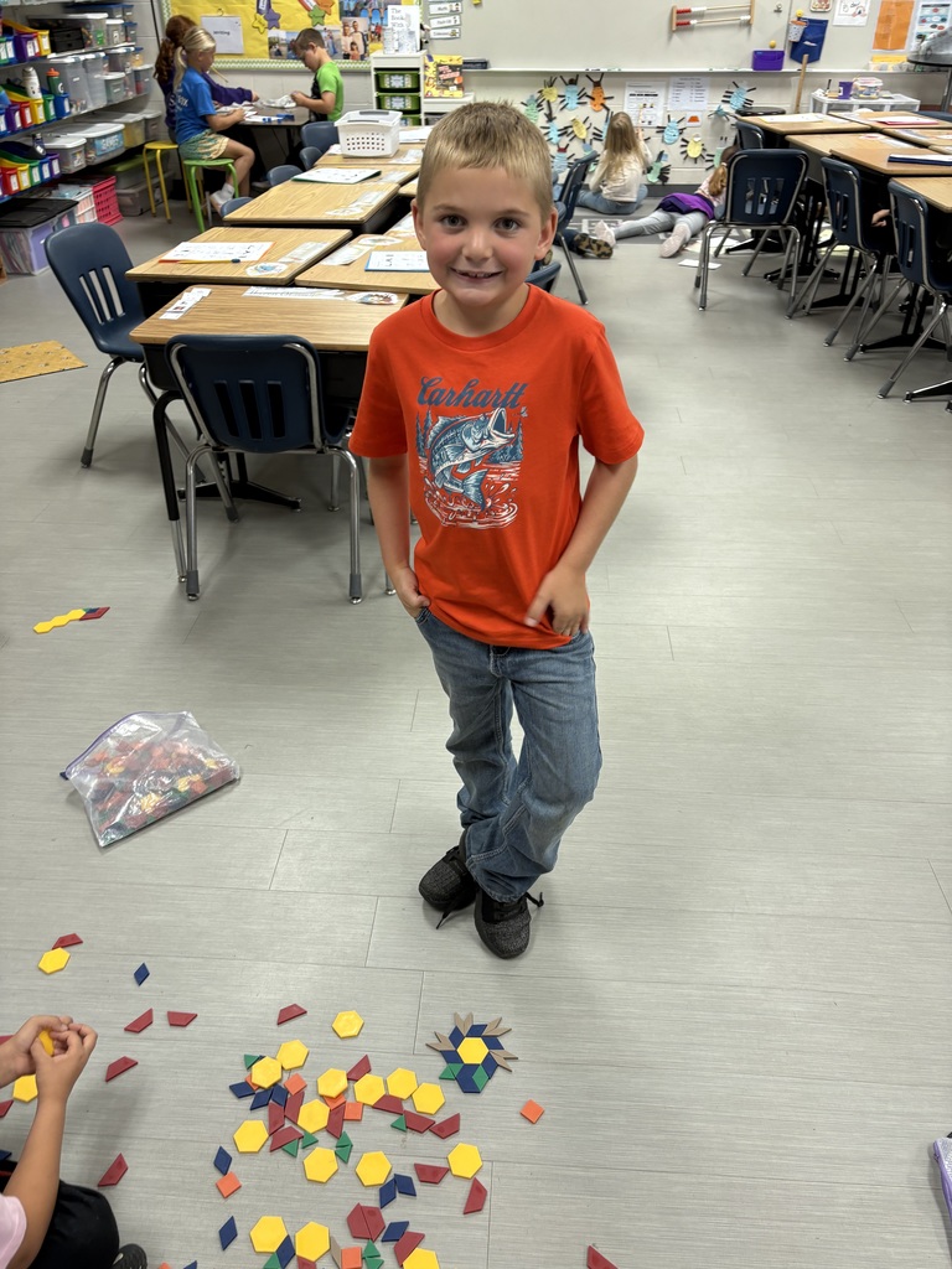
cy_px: 634
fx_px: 953
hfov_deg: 53.1
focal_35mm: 26
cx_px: 476
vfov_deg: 67.3
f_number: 1.6
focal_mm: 5.96
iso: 100
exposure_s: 1/60
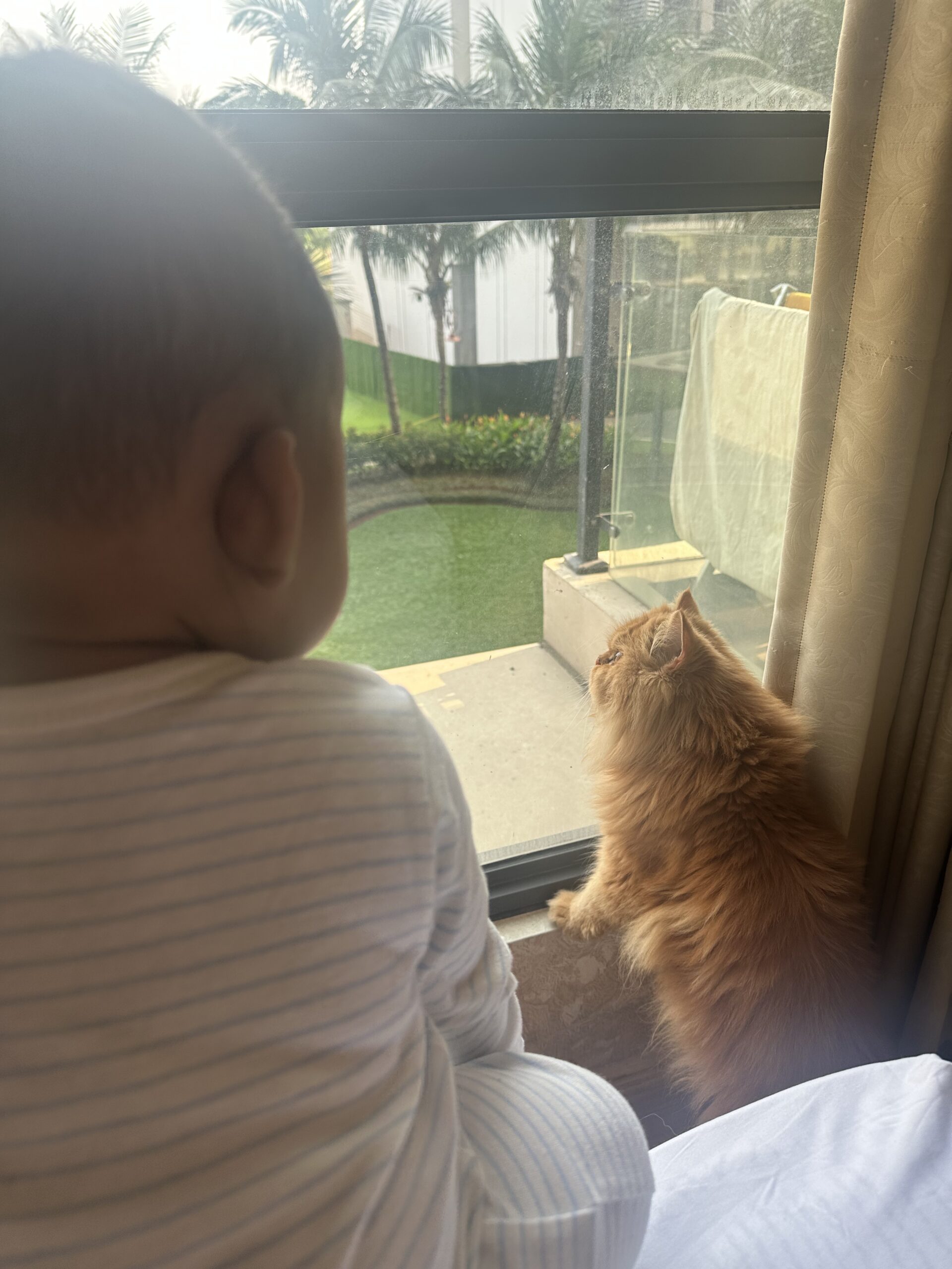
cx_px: 476
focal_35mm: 24
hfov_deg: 56.8
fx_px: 880
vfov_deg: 71.6
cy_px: 634
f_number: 1.78
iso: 80
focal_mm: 6.86
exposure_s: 1/337
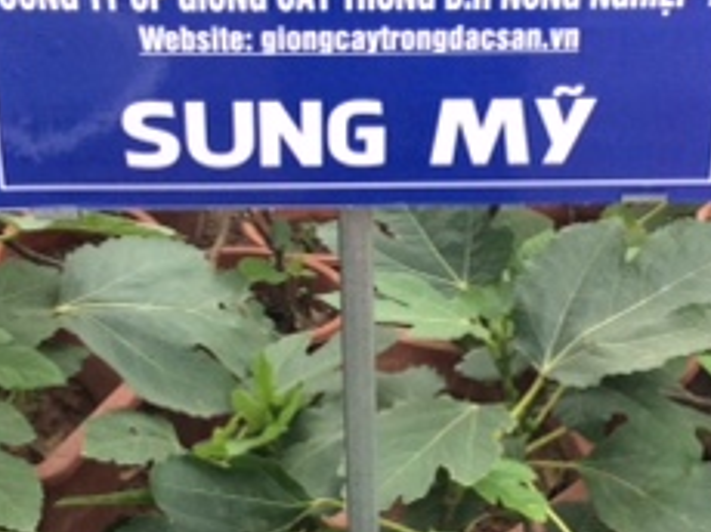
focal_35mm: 89
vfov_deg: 16.6
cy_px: 288
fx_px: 1826
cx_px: 383
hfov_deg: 22.0
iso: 50
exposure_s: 1/100
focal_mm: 3.3
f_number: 2.4
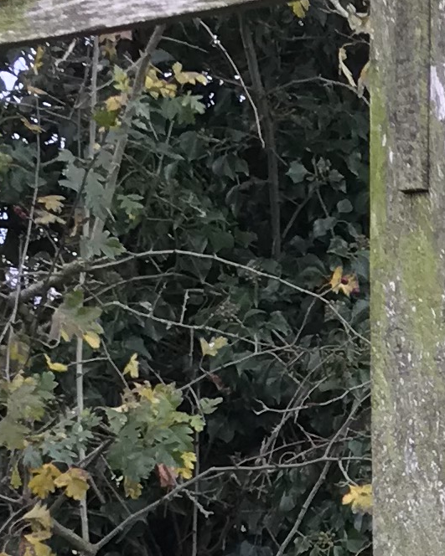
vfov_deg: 11.3
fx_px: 2733
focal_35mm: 166
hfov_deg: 9.1
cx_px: 644
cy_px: 770
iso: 25
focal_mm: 3.99
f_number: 1.8
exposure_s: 1/47
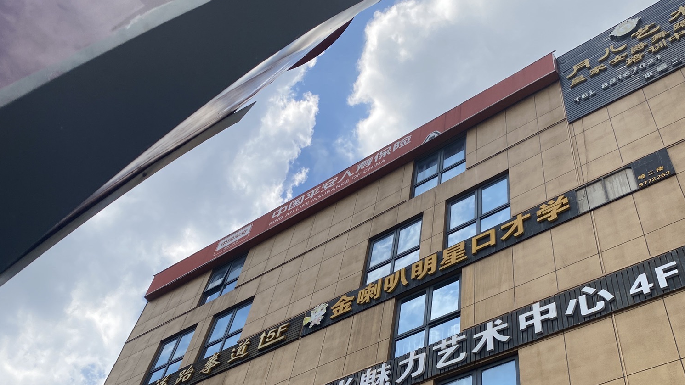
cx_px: 342
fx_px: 690
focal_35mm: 38
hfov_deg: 52.8
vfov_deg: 30.1
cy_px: 332
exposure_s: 1/4115
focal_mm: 4.25
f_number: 1.8
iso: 32
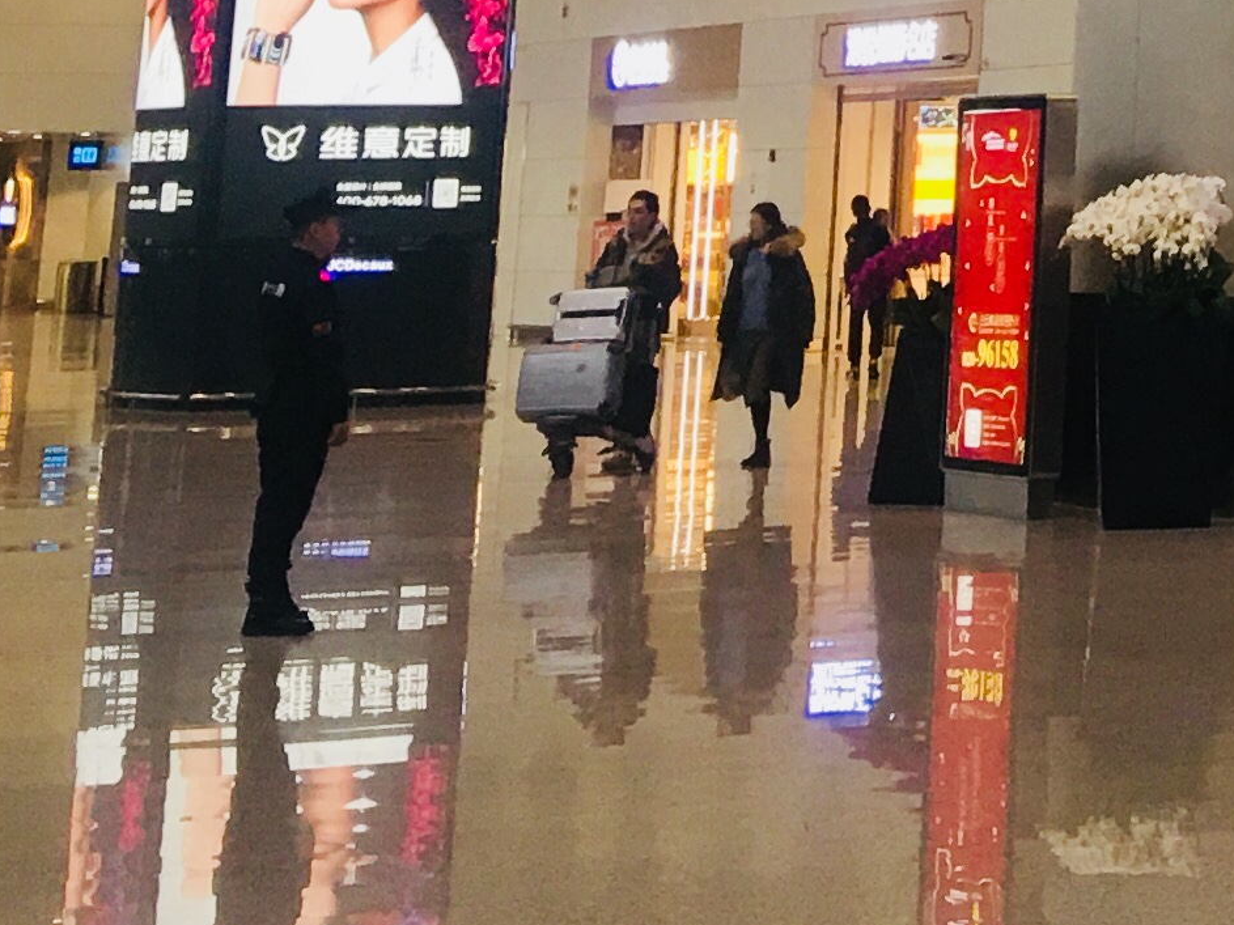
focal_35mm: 124
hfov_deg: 14.8
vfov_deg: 10.8
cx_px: 1858
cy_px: -960
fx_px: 4420
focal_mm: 4.15
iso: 25
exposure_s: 1/33
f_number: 2.2
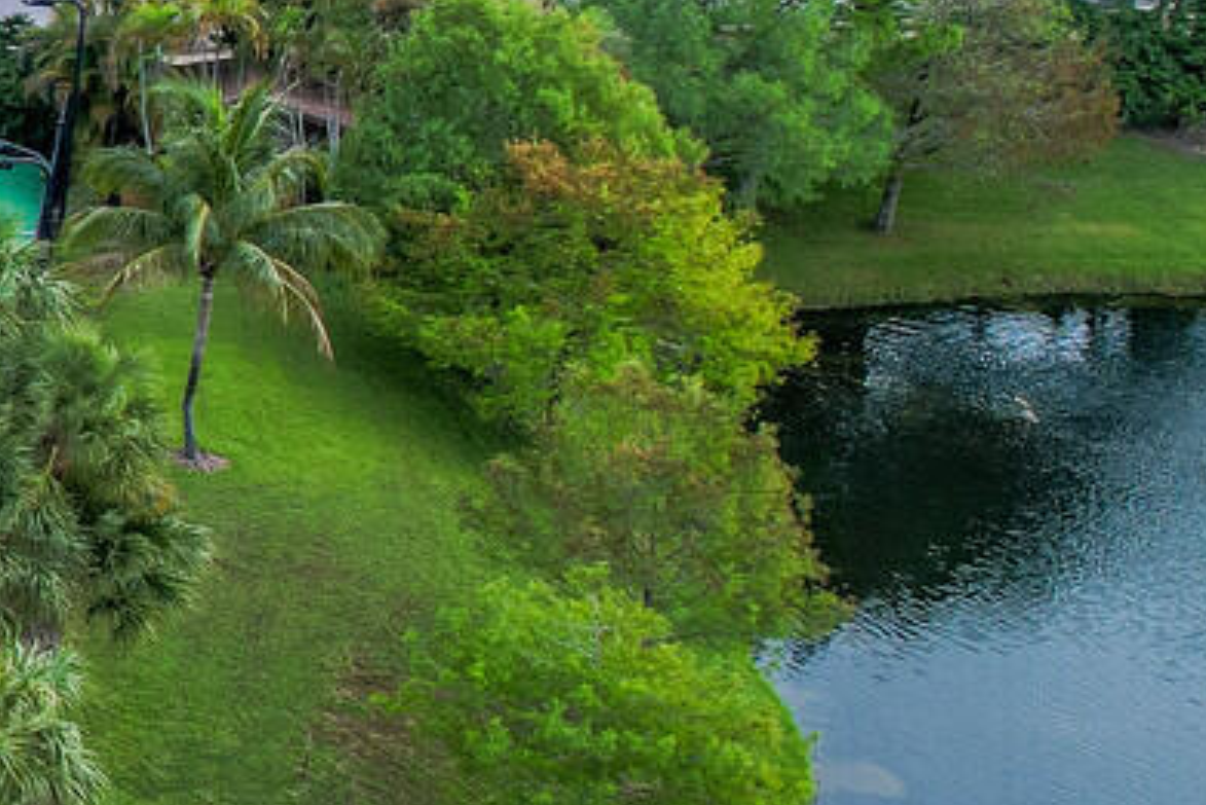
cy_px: 204
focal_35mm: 90
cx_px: -1171
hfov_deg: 17.0
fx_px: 3016
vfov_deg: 15.1
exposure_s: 1/800
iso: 100
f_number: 2.8
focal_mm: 8.38
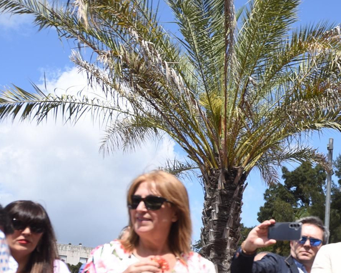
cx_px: 475
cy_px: 221
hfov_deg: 24.1
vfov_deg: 22.8
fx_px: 666
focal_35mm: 66
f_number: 3.5
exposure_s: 1/1000
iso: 100
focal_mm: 24
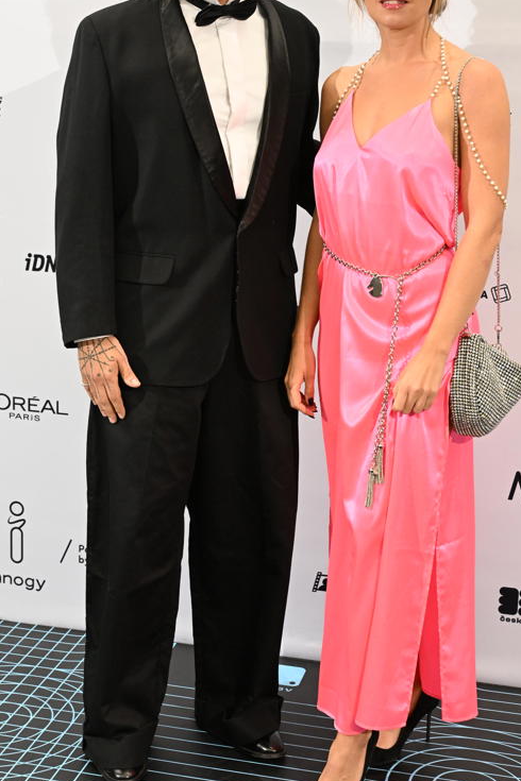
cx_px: 230
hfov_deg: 21.9
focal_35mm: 62
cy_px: 343
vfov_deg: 32.3
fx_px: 1346
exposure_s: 1/125
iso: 3200
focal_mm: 44
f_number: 5
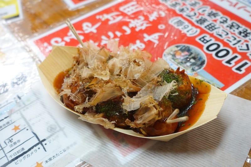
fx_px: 300
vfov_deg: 31.2
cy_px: 84
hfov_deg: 45.4
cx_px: 126
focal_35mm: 43
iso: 400
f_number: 2.8
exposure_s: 1/50
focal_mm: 15.74
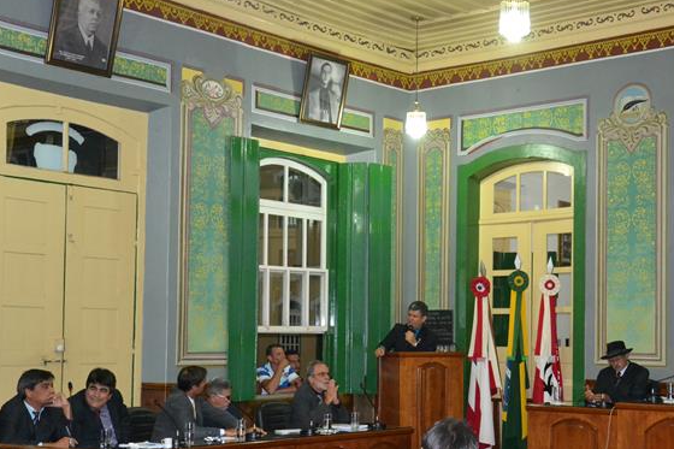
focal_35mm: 60
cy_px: 304
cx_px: 454
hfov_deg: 33.1
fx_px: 1123
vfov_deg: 22.5
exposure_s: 1/60
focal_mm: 28
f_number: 4
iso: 3200
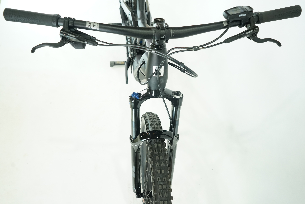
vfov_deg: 43.6
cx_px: 152
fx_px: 254
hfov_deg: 61.9
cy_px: 102
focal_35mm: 30
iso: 2500
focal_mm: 30
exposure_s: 1/200
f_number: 5
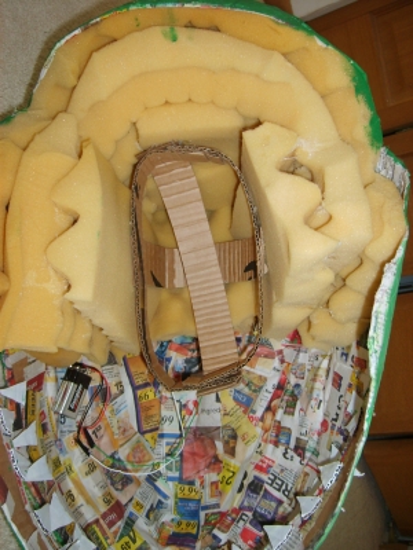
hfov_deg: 40.7
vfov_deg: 52.6
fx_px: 557
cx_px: 206
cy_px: 275
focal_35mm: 35
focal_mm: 5.8
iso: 100
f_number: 2.8
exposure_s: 1/30
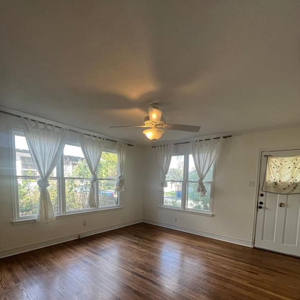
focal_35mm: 16
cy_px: 197
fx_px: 157
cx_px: 154
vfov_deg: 84.7
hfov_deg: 87.4
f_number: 1.8
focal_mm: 1.57
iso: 100
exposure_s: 1/99
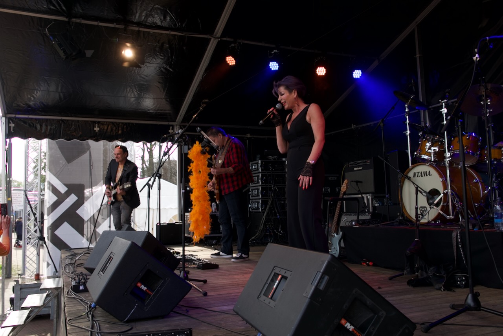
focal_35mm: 31
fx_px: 433
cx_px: 252
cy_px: 168
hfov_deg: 60.3
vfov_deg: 42.3
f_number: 2.8
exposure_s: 1/400
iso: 100
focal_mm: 11.26
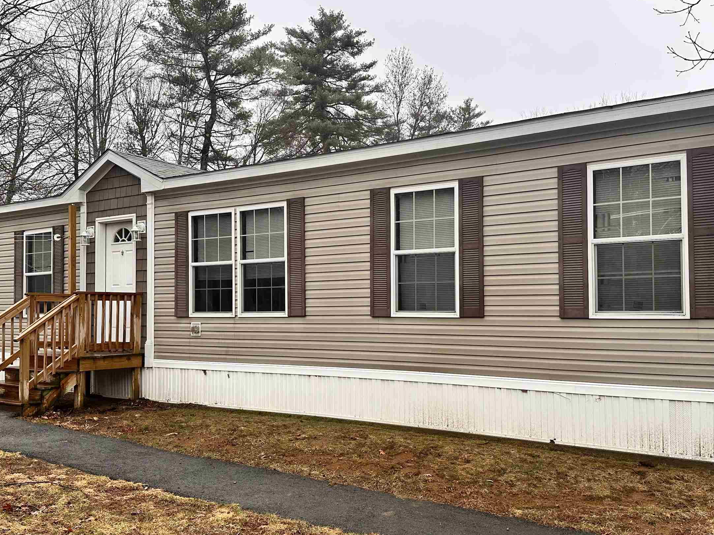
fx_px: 701
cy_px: 291
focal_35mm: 34
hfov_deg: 53.9
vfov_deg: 41.8
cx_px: 385
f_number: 1.78
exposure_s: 1/971
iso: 80
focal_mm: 6.86
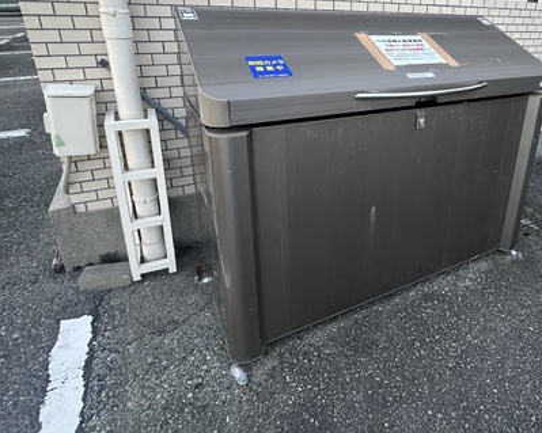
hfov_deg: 68.2
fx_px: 385
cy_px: 139
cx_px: 365
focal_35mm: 24
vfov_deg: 57.3
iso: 40
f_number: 2.2
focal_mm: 2.22
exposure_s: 1/99
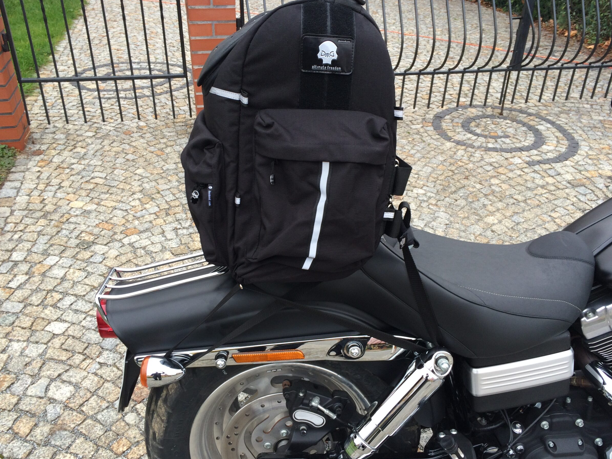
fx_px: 548
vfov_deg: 45.4
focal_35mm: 31
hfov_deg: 58.4
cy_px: 235
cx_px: 303
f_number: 2.2
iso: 64
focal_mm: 4.15
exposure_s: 1/120
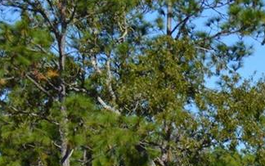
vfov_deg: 6.5
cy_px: 348
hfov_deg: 9.8
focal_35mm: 196
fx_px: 1417
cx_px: 571
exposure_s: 1/320
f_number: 9
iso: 100
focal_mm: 26
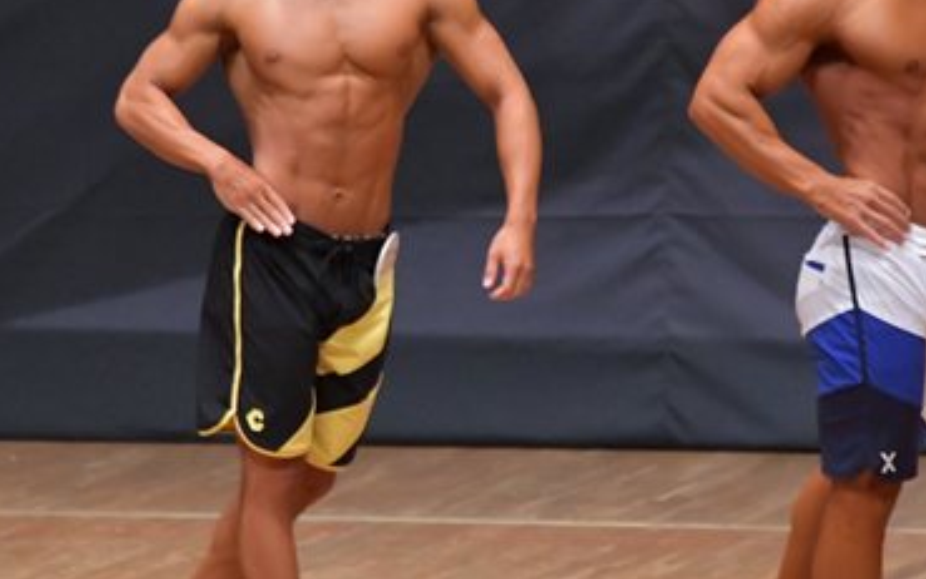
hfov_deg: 3.9
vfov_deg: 2.4
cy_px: 268
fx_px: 13760
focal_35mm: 545
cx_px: 305
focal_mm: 170
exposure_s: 1/400
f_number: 5.6
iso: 6400
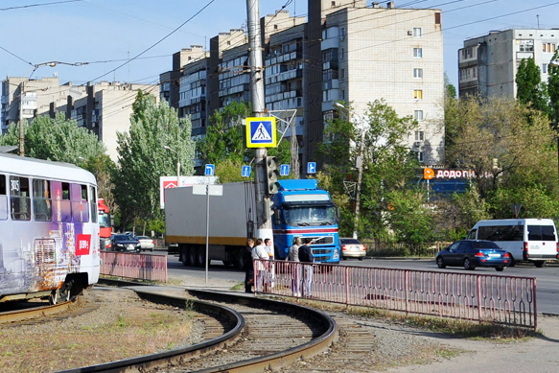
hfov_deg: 22.1
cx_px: -51
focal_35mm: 87
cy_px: 91
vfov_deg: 15.6
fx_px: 1351
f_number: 9
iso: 200
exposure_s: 1/640
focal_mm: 26
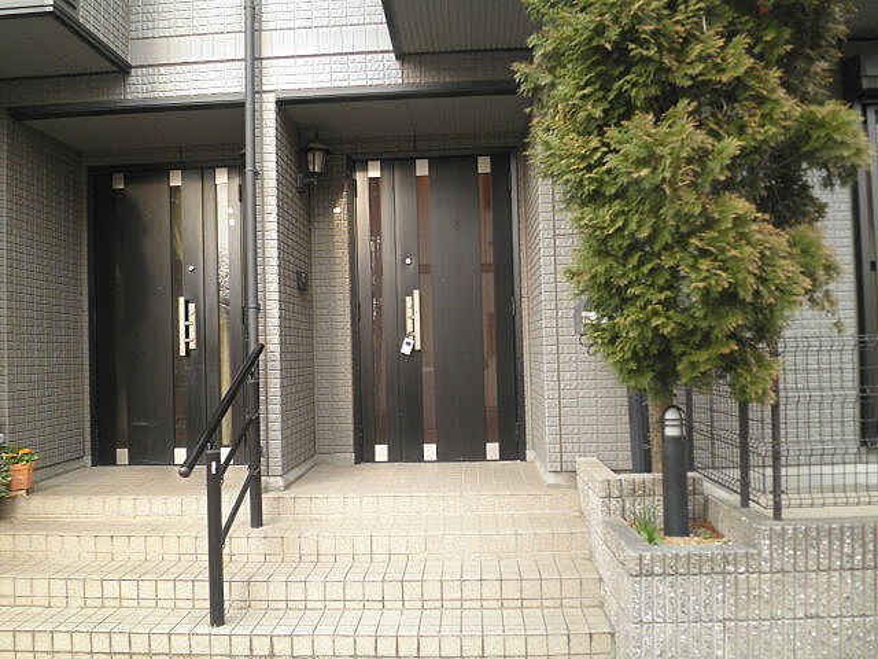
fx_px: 659
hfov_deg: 67.3
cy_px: 330
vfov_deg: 53.1
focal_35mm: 26
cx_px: 439
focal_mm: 4.7
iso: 64
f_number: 2.8
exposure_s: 1/30
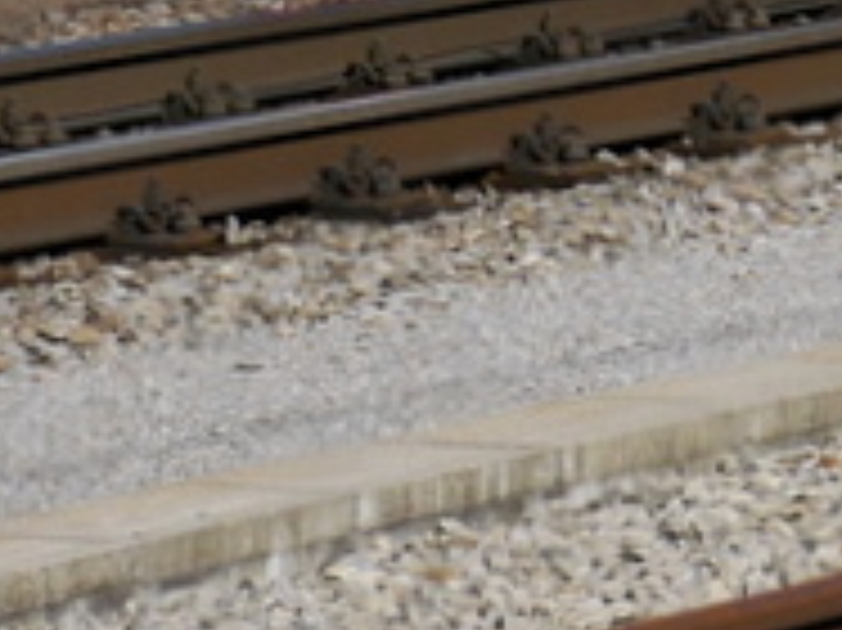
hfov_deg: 4.1
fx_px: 11546
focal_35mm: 475
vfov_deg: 3.1
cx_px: 2242
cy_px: -1080
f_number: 10
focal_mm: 37
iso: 160
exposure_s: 1/500
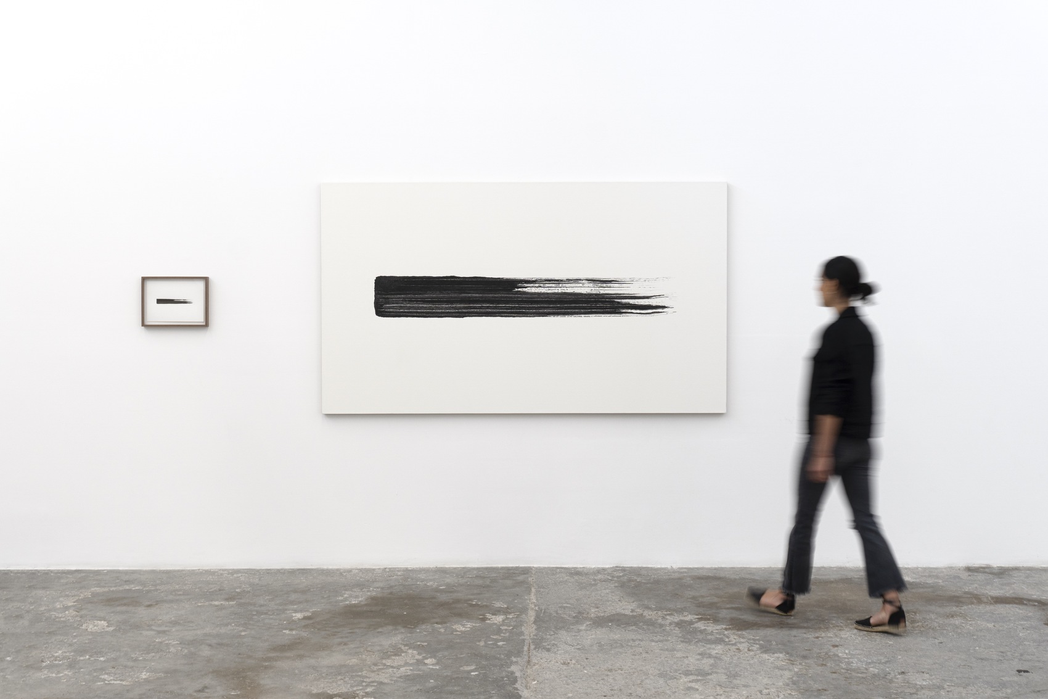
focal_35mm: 46
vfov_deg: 28.9
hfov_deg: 42.3
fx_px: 1353
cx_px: 524
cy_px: 350
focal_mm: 31
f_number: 8
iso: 125
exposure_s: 1/10
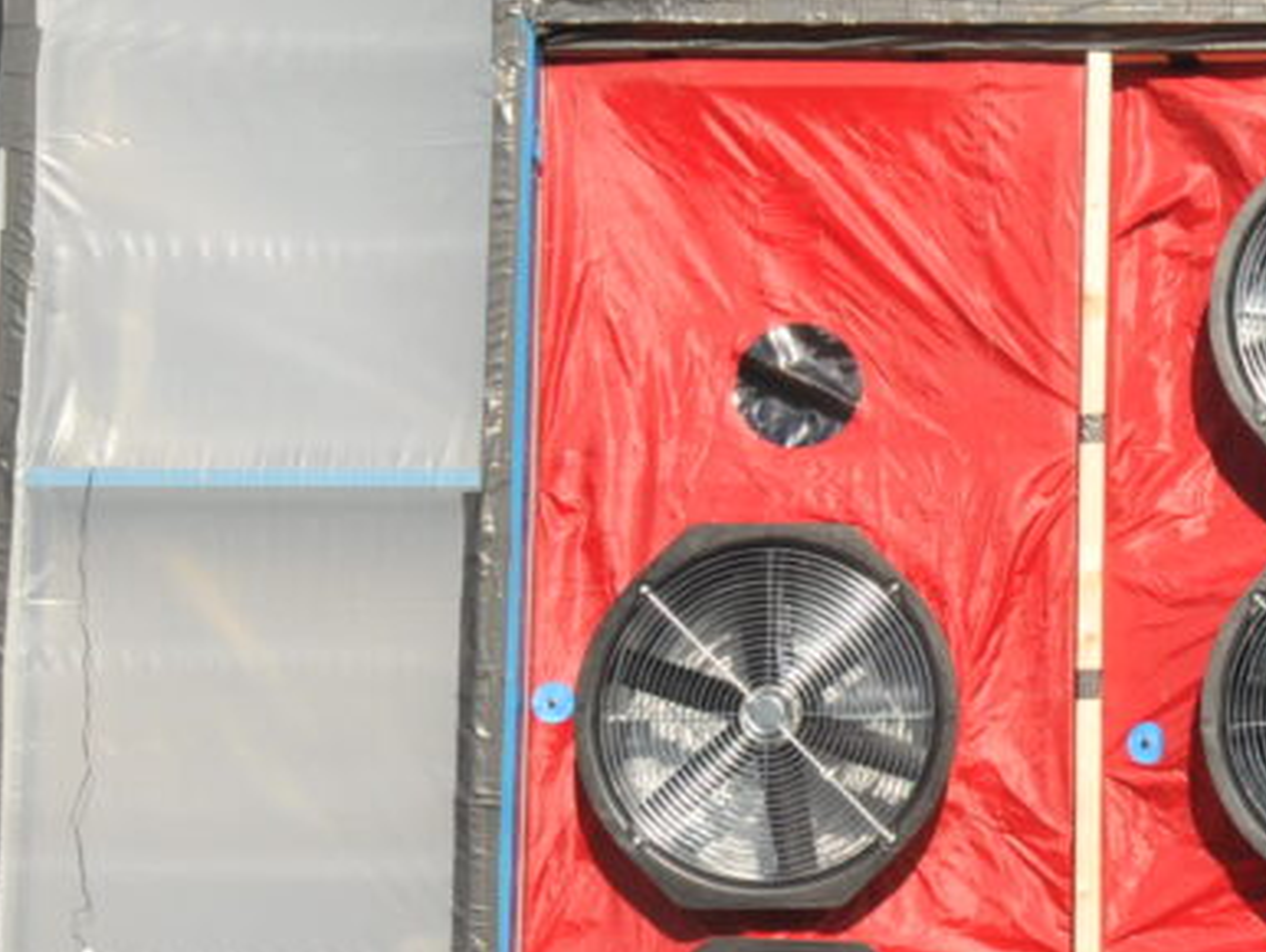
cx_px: 1263
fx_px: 3074
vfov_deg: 17.6
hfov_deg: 22.4
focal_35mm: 84
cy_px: 400
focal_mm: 22
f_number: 13
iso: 500
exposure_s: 1/640
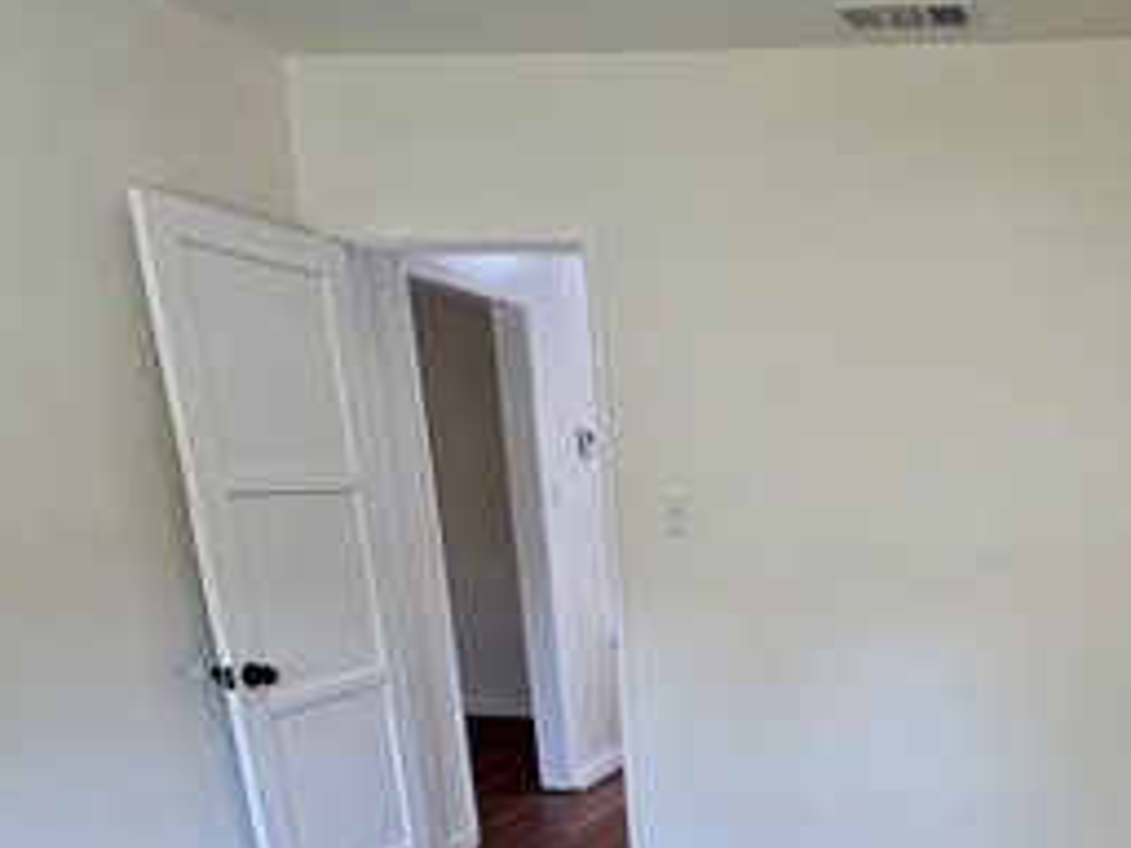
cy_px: 861
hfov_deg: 48.9
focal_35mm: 35
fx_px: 1144
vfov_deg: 36.3
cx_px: 941
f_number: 2.2
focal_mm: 2.22
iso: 100
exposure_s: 1/120
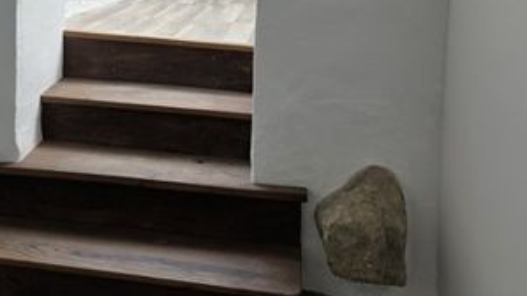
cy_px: -52
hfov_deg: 34.5
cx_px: 112
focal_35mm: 59
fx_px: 824
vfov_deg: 19.3
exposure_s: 1/180
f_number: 1.7
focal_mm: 6.3
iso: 64
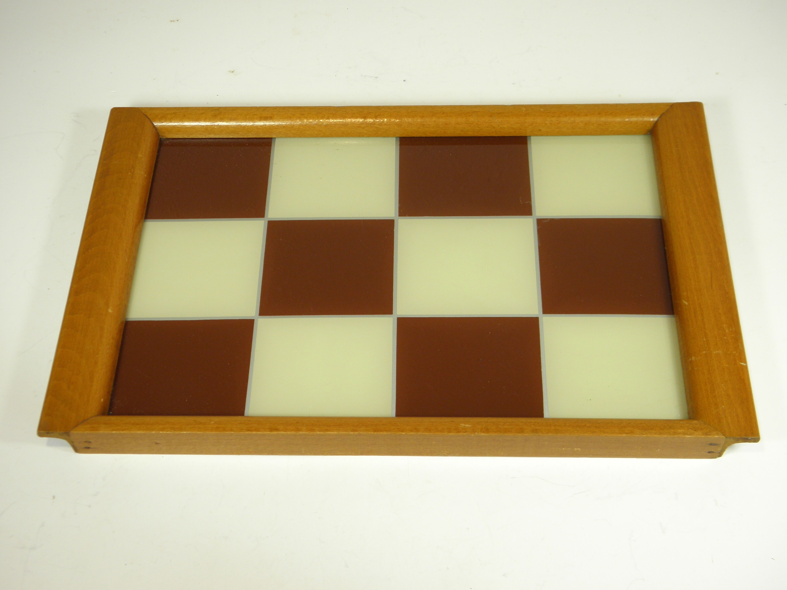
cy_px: 295
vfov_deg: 30.9
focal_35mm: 47
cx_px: 394
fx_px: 1069
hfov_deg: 40.4
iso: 100
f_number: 3.9
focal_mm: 8.6
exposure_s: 1/50
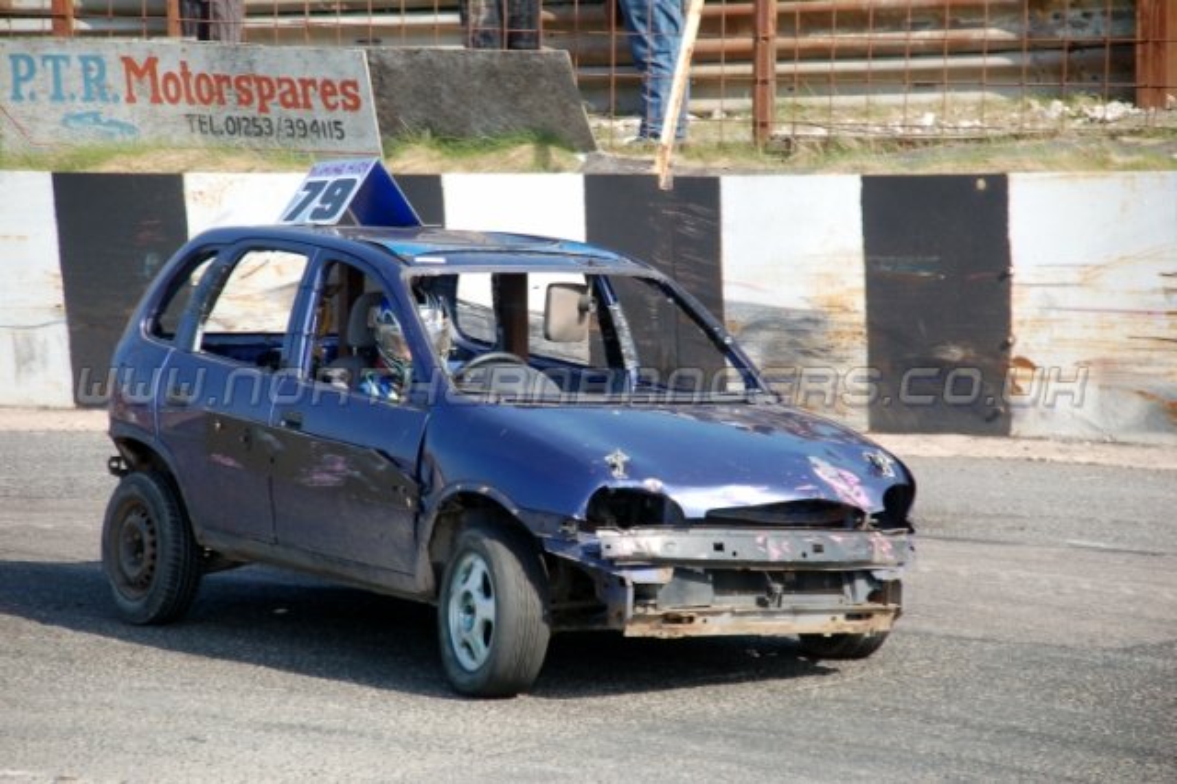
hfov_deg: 11.8
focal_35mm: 174
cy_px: 392
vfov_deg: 7.9
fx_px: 5686
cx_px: 588
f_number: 6
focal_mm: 116
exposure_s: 1/640
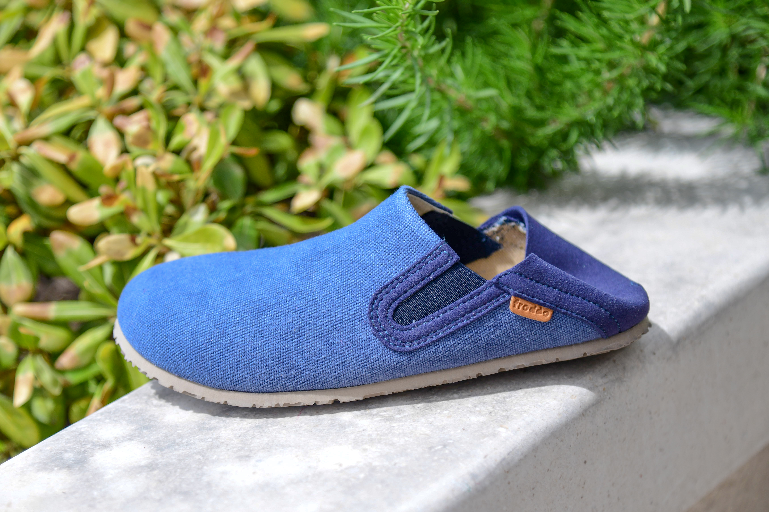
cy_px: 256
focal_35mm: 102
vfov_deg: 13.4
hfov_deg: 20.0
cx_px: 384
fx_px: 2178
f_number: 4
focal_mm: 85
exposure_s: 1/2500
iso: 500
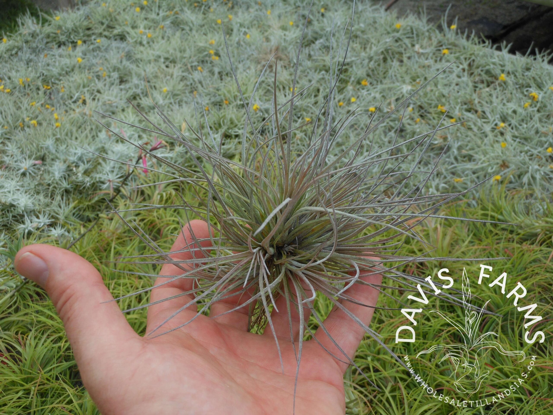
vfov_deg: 36.8
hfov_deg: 47.9
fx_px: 623
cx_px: 276
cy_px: 208
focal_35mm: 39
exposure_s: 1/125
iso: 80
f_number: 4.3
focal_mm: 6.9
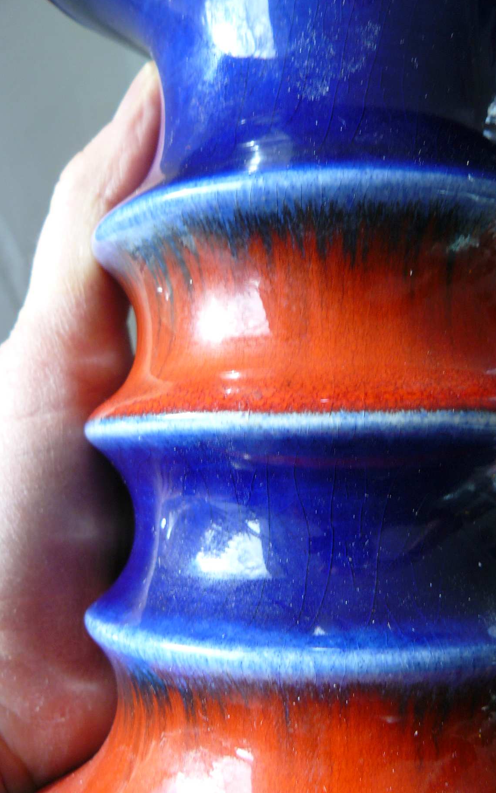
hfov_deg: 29.8
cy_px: 430
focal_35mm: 43
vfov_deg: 46.2
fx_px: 930
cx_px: 300
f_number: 2.8
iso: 100
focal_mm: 6
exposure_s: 1/40
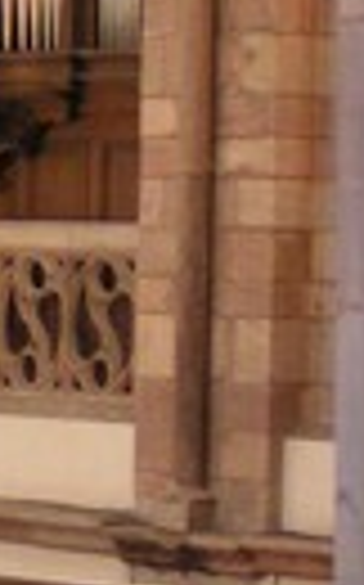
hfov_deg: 4.8
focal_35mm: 270
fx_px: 4295
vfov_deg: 7.8
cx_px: -94
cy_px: 475
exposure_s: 1/15
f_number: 3.2
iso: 200
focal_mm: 8.3
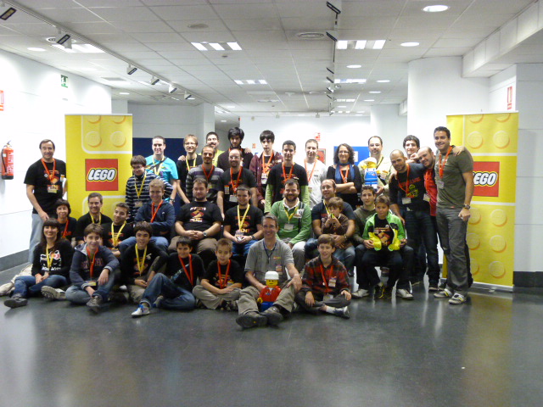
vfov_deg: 36.8
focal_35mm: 39
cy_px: 204
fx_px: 612
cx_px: 272
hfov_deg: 47.9
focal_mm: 7
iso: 800
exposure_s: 1/15
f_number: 3.1
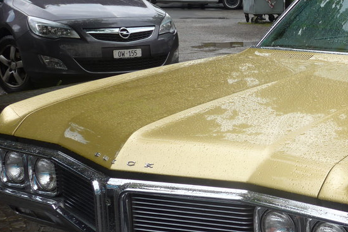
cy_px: 137
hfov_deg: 24.1
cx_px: 339
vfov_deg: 16.8
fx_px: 783
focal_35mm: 81
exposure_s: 1/640
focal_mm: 7.5
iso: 80
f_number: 2.8
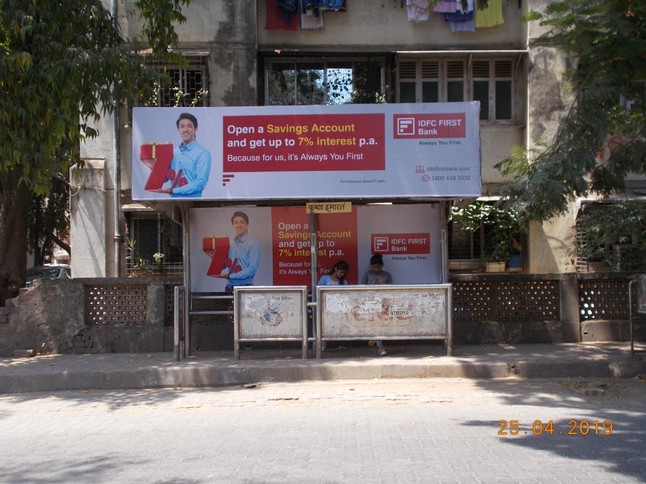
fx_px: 821
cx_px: 323
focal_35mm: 44
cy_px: 242
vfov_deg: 32.9
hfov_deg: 42.9
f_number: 4.2
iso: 80
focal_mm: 7.9
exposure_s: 1/125
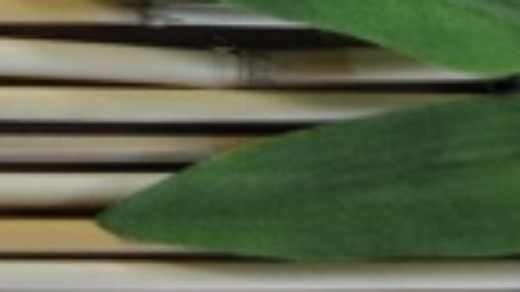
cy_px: -389
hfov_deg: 11.2
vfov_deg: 6.4
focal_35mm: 182
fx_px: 2509
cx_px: -336
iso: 800
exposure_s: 1/60
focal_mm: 26
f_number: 5
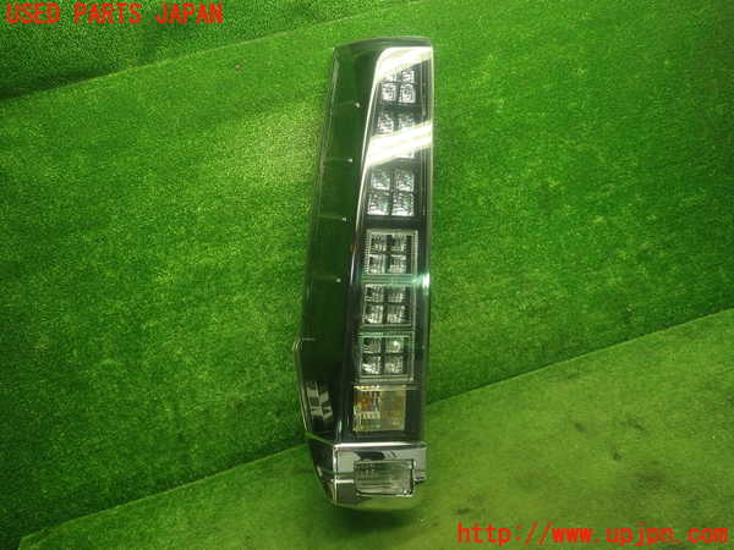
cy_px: 275
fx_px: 636
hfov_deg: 60.0
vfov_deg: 46.8
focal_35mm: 30
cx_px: 367
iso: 200
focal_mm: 5.4
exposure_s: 1/40
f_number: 2.3
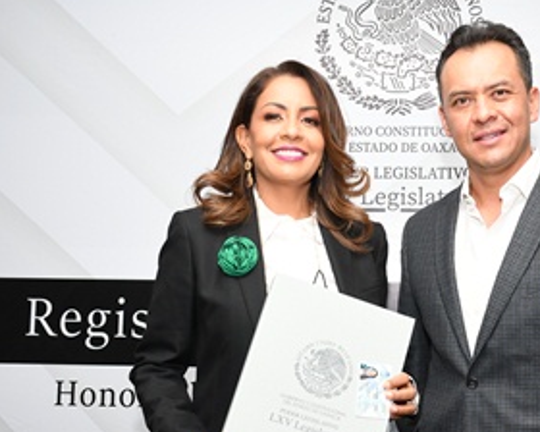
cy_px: 256
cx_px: 399
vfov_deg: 29.6
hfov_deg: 35.9
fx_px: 815
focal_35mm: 51
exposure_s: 1/320
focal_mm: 23
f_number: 4
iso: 320
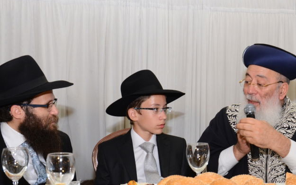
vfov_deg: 20.0
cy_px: 95
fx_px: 524
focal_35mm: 65
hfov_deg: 31.1
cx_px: 212
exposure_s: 1/60
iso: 800
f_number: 5.6
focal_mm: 26
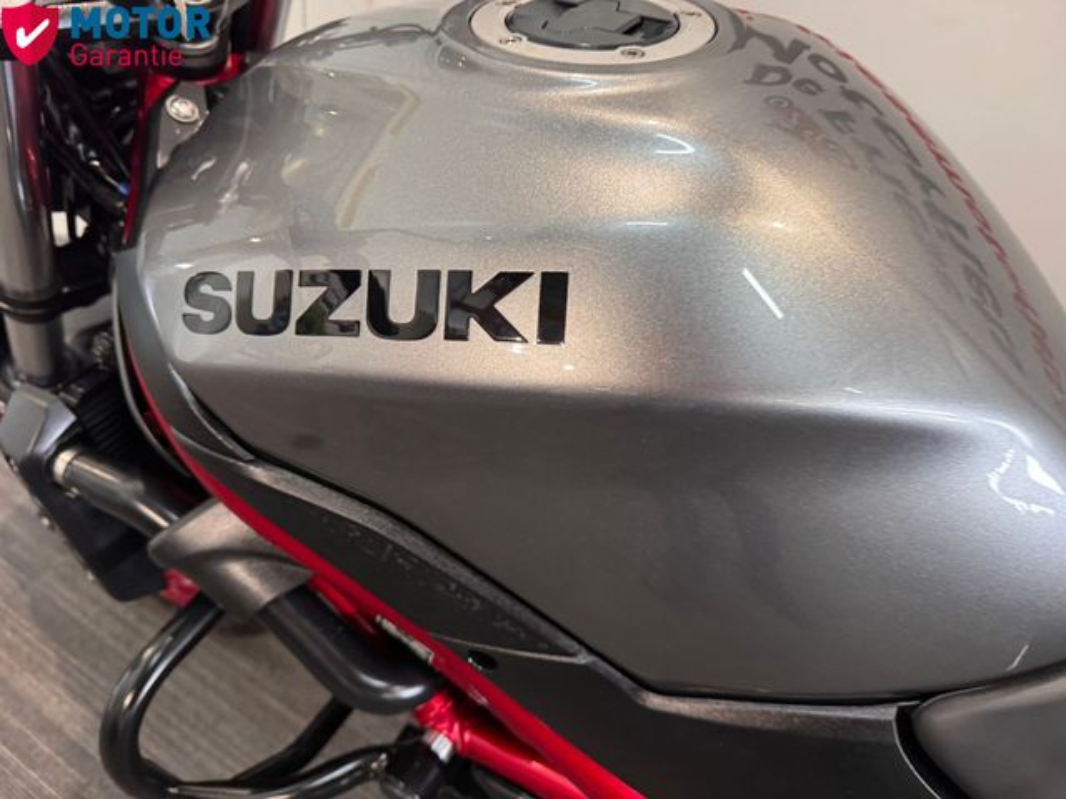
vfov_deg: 56.8
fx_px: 739
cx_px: 533
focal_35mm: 24
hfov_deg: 71.6
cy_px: 400
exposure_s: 1/50
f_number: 1.78
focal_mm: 6.76
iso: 320
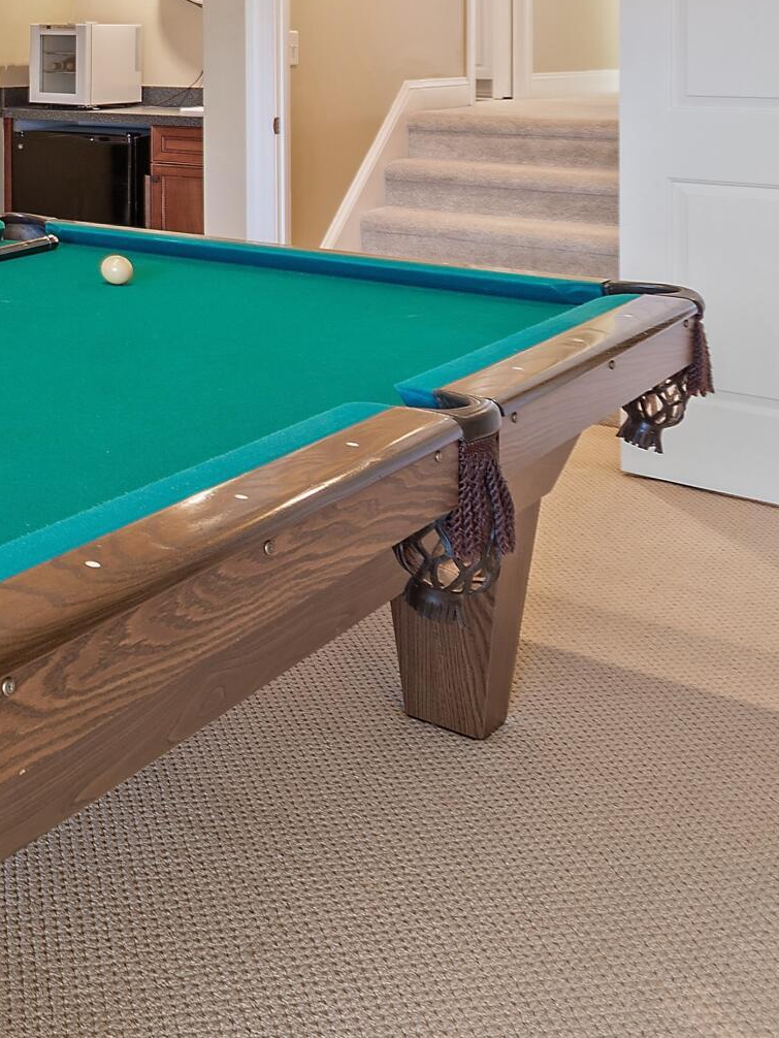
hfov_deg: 23.5
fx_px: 1290
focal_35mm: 43
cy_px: 98
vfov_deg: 40.4
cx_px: -504
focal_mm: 10
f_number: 4.5
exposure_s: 1.3
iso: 100
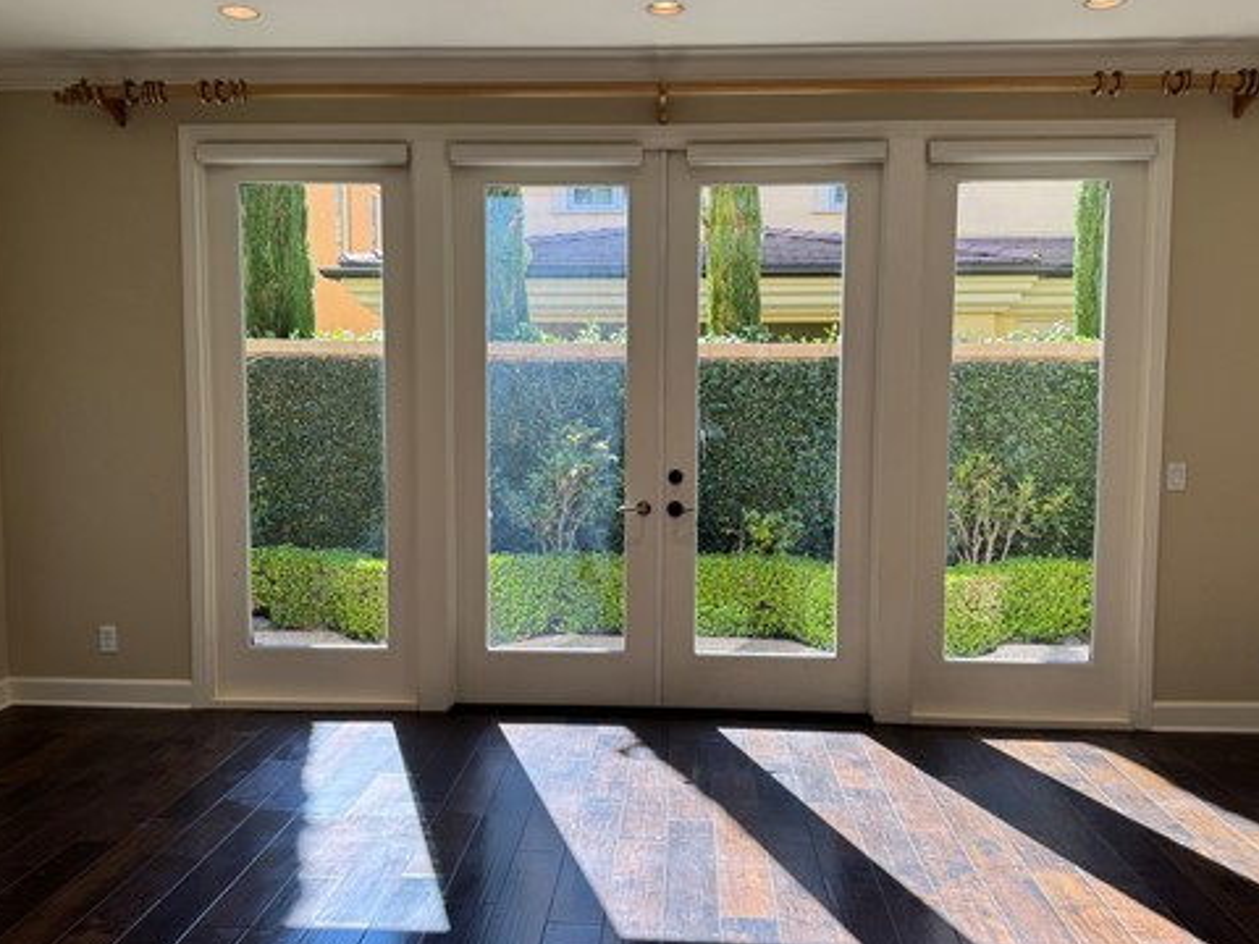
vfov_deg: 44.1
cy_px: 496
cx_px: 611
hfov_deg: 56.8
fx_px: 1164
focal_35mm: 32
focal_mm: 6.76
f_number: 1.78
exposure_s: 1/358
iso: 80
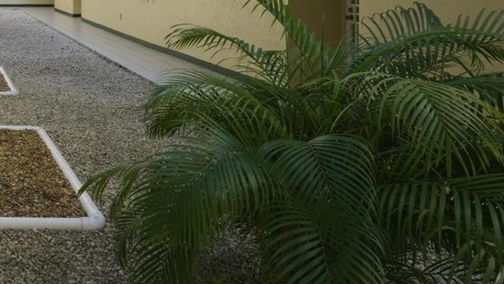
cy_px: -24
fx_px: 588
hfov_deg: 36.7
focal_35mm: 44
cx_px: -88
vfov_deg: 25.3
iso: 200
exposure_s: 1/60
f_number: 9
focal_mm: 16
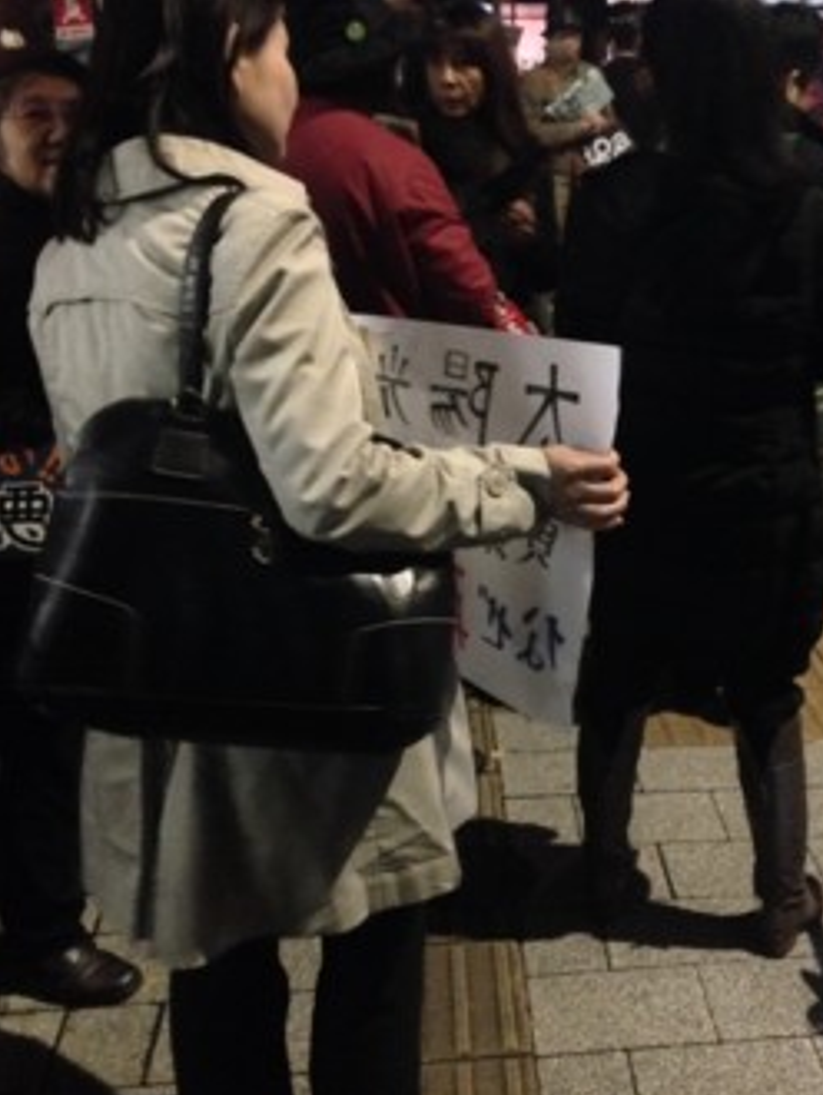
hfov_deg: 31.8
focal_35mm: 45
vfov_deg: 42.0
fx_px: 1425
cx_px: 584
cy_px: 557
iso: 800
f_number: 2.4
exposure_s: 1/15
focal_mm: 4.12
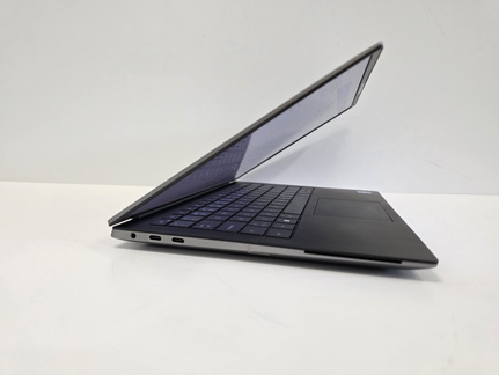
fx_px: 346
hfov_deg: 71.5
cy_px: 186
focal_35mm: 24
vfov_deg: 56.9
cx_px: 247
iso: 320
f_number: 1.7
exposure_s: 1/100
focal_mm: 6.3
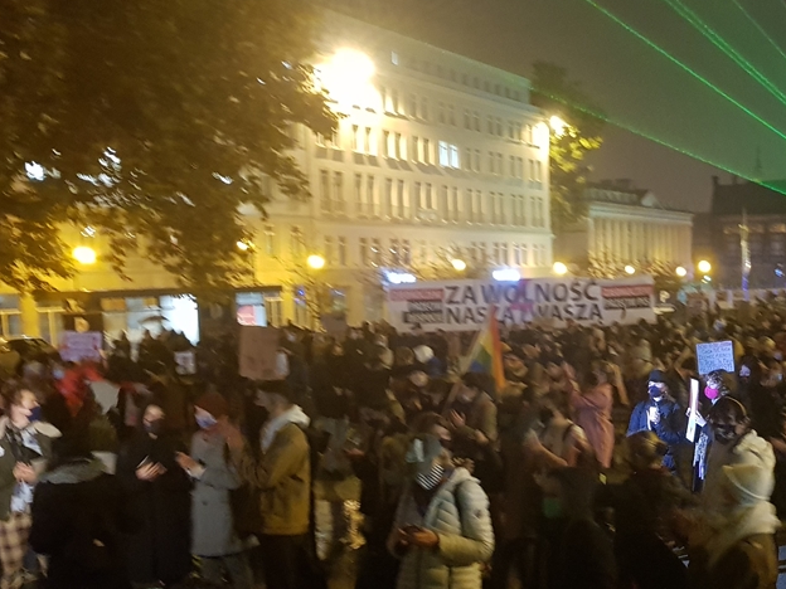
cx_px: 692
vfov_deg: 28.7
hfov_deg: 36.1
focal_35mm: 50
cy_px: 444
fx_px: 1135
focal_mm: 4.2
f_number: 1.7
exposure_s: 1/10
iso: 500
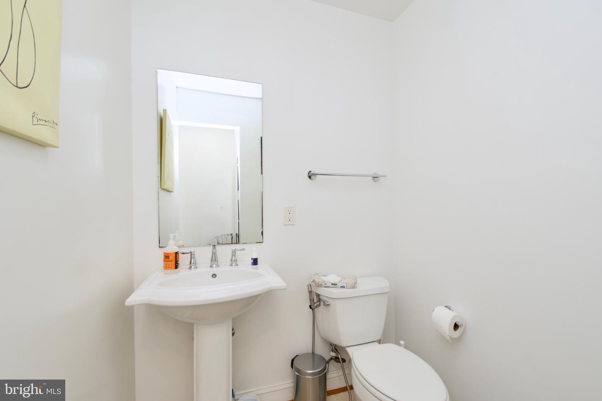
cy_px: 200
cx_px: 301
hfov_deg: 100.4
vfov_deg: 77.3
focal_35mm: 15
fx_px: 251
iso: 320
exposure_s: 1/30
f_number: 7.1
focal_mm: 10
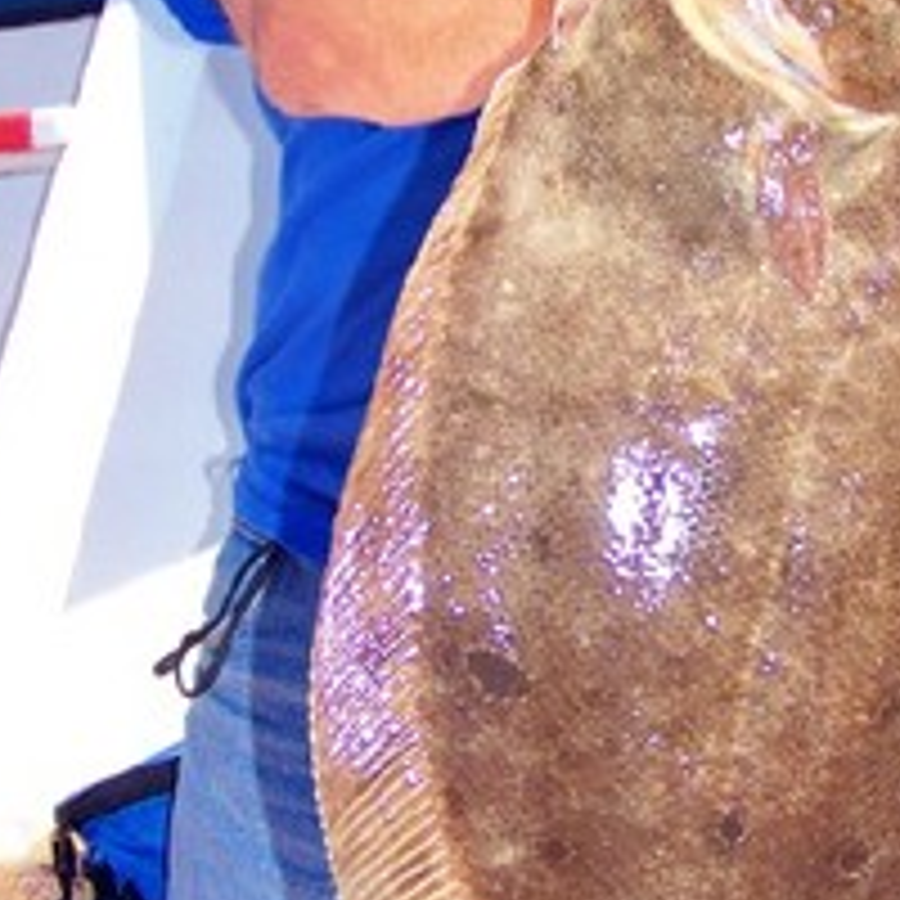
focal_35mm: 85
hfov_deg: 20.2
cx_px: 684
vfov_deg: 20.3
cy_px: 263
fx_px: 2500
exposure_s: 1/640
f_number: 2.8
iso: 64
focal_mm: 5.85
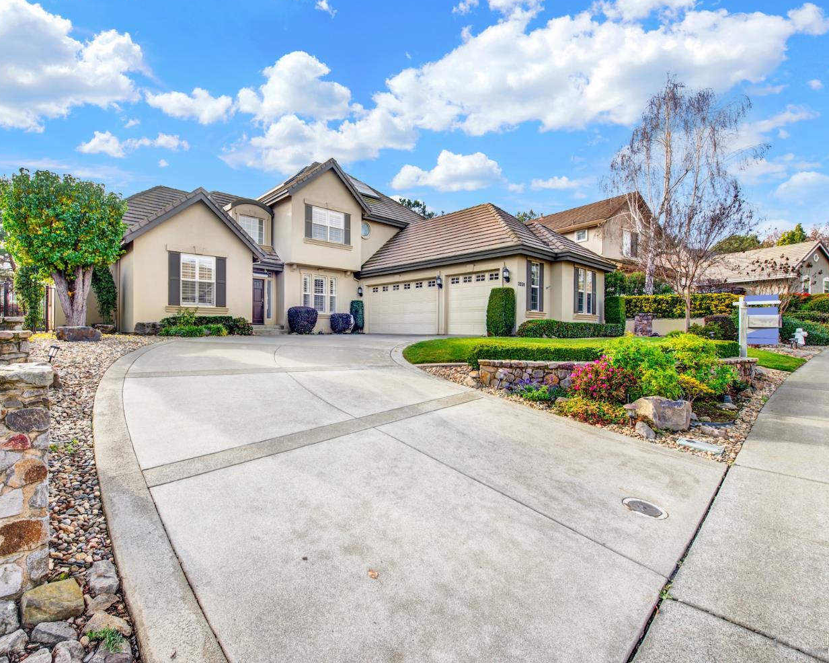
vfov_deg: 80.4
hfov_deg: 92.6
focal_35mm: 16
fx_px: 393
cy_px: 327
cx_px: 360
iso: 100
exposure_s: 1/50
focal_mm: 14
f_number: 14
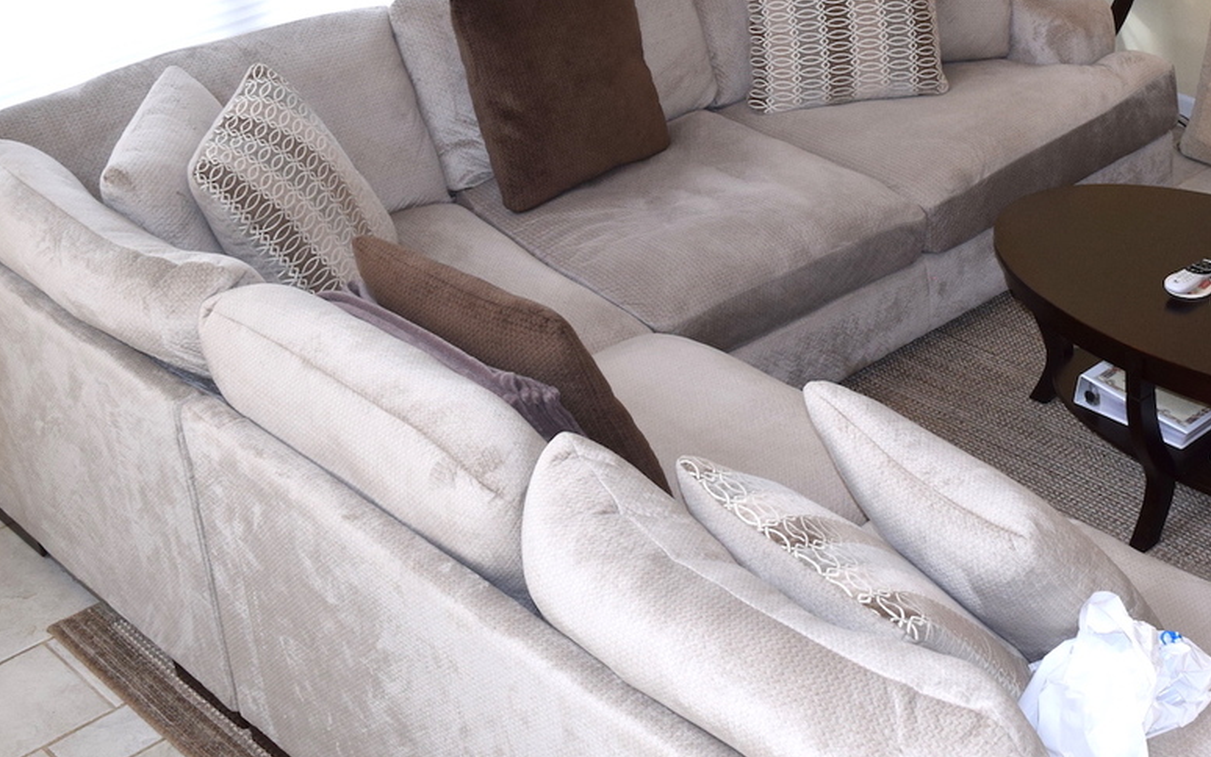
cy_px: 114
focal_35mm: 64
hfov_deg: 31.4
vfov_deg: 20.0
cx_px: 903
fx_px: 2113
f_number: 5.6
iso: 560
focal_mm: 20
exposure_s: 1/125
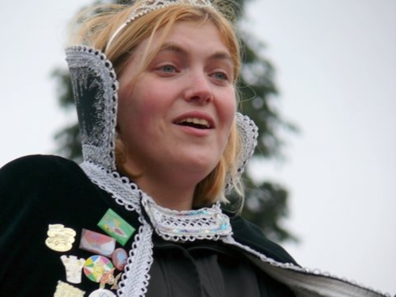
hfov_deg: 5.6
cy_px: 148
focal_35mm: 353
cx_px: 198
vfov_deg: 4.2
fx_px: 4038
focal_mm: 74.6
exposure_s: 1/125
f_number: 4
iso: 100
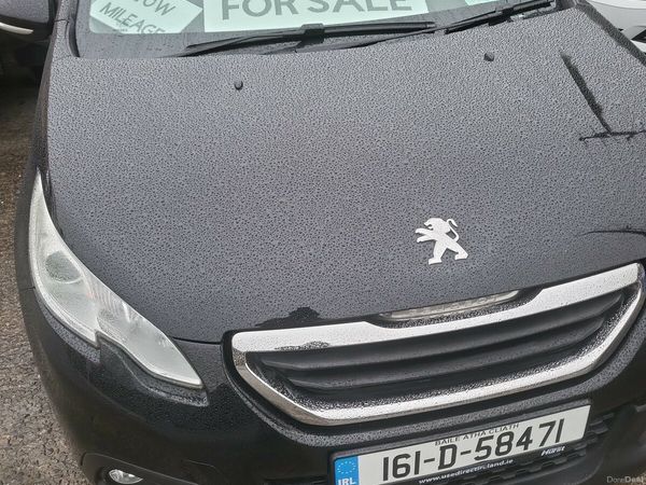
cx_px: 323
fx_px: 485
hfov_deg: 67.3
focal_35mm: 26
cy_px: 242
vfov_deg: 53.1
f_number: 1.8
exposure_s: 1/50
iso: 51
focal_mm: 4.25
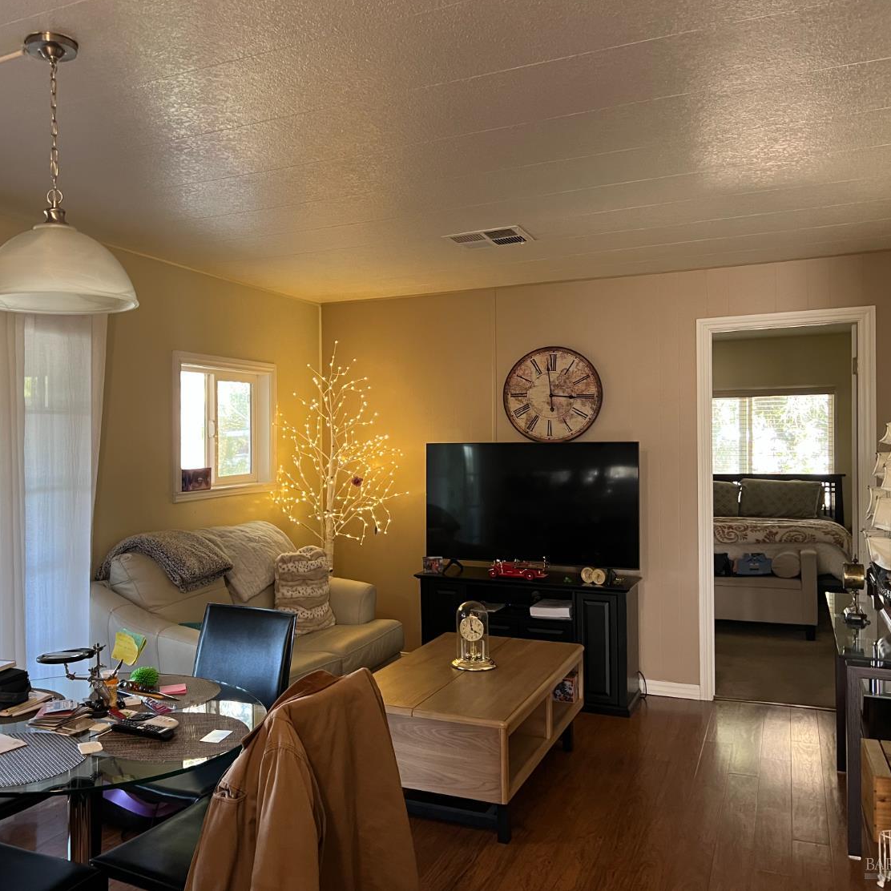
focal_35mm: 31
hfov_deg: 51.9
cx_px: 330
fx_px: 903
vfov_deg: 52.5
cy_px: 442
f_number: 1.5
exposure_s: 1/60
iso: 320
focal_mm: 5.7
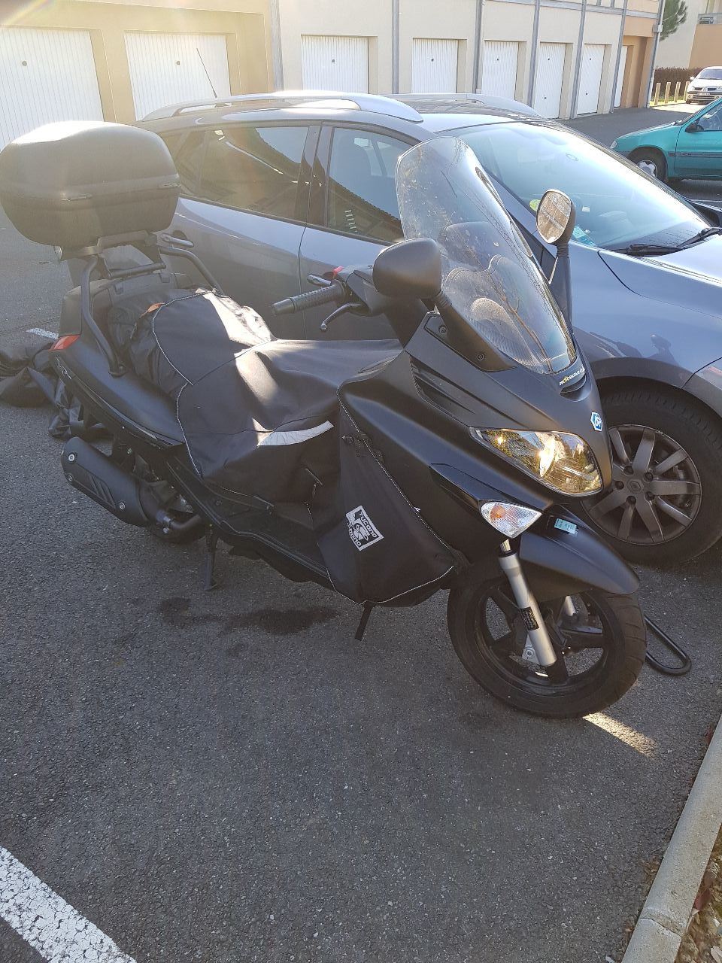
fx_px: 723
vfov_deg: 67.3
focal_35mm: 26
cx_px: 361
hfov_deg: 53.1
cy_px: 482
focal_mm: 4.2
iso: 40
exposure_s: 1/283
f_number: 1.7
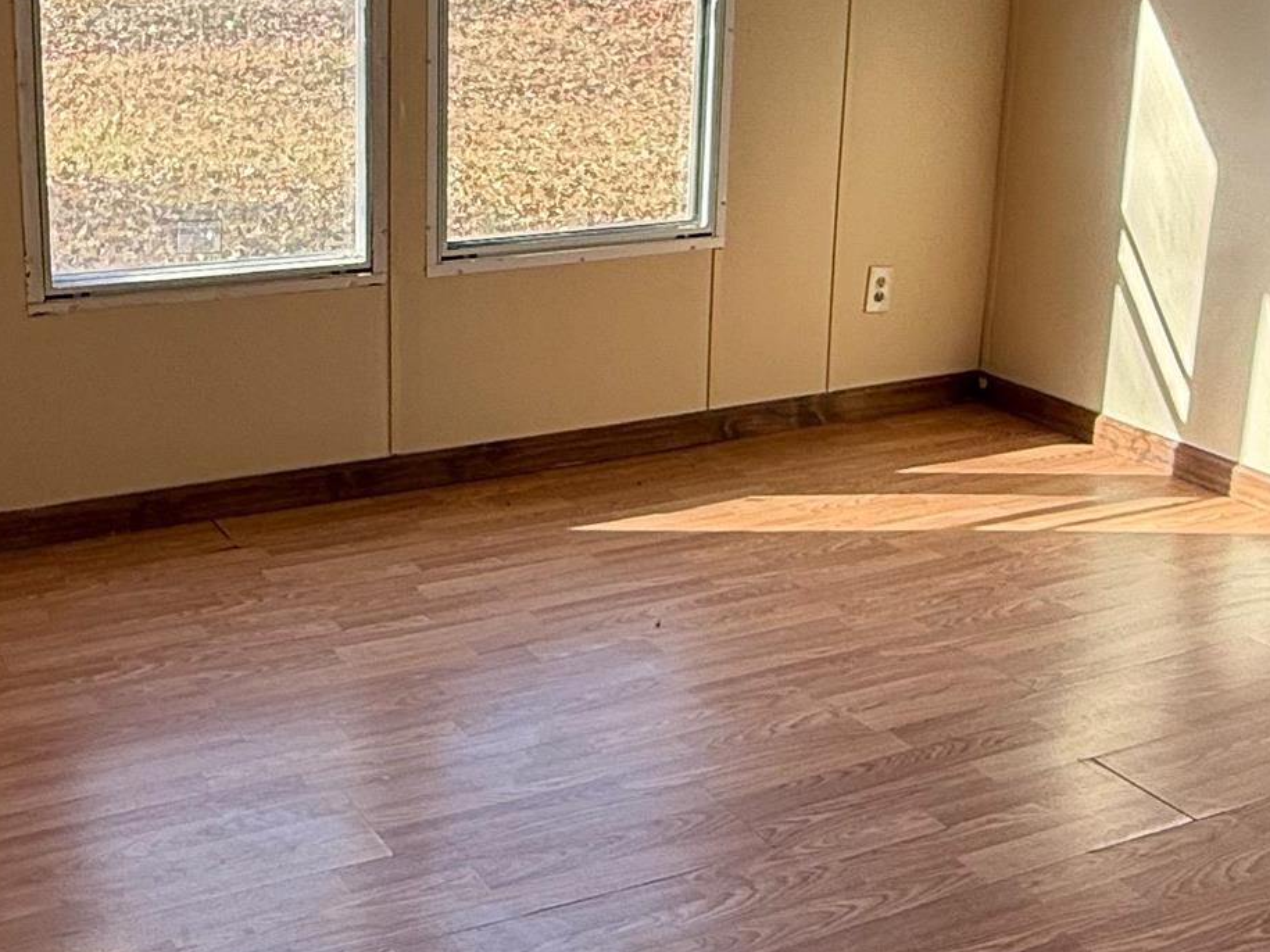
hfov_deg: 40.1
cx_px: 452
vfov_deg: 30.5
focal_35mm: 47
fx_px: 1724
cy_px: 278
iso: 64
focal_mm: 2.22
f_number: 2.2
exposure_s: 1/175
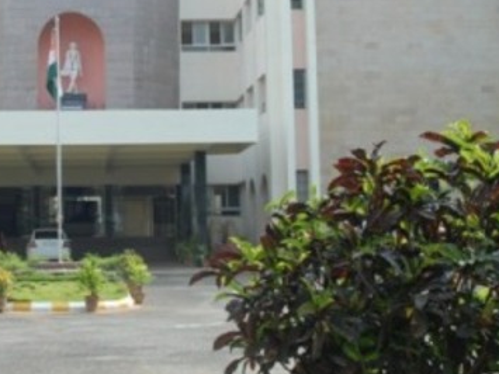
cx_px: 91
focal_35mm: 73
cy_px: 96
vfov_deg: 20.0
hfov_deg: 26.1
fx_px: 1052
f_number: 9
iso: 250
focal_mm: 28
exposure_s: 1/125
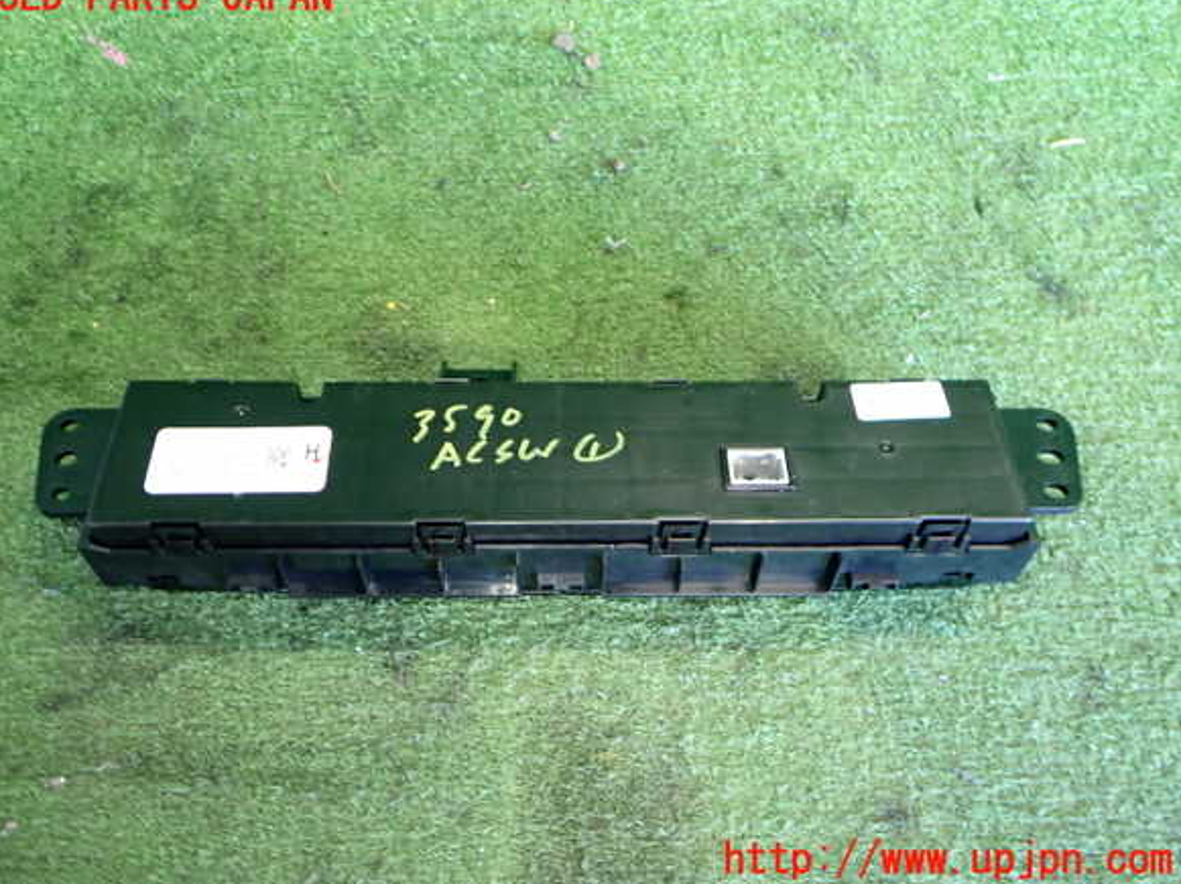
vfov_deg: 45.4
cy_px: 429
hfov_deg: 58.4
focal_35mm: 31
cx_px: 573
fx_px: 1057
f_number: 2.3
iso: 500
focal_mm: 5.4
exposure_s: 1/30
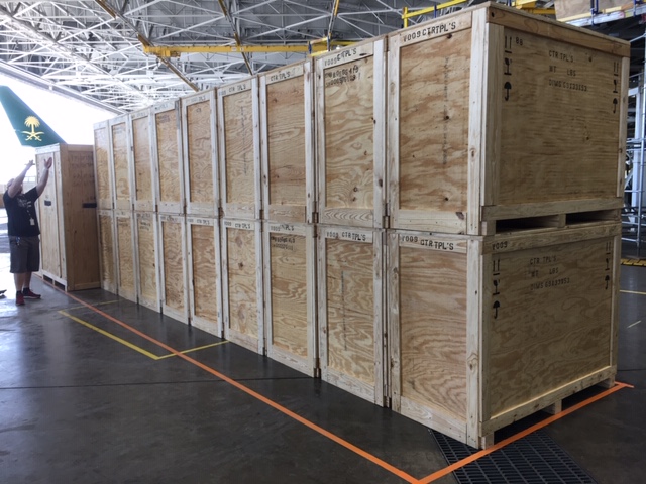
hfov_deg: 61.7
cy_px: 242
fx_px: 541
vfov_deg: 48.2
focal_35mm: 29
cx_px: 323
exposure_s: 1/60
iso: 32
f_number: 2.2
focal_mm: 4.15
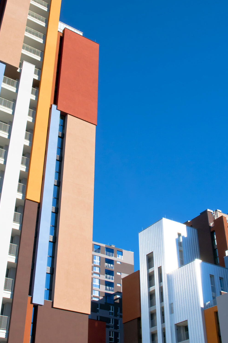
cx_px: 104
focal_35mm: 46
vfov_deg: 42.7
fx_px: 436
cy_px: 133
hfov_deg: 29.3
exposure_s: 1/160
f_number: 16
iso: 200
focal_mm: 19
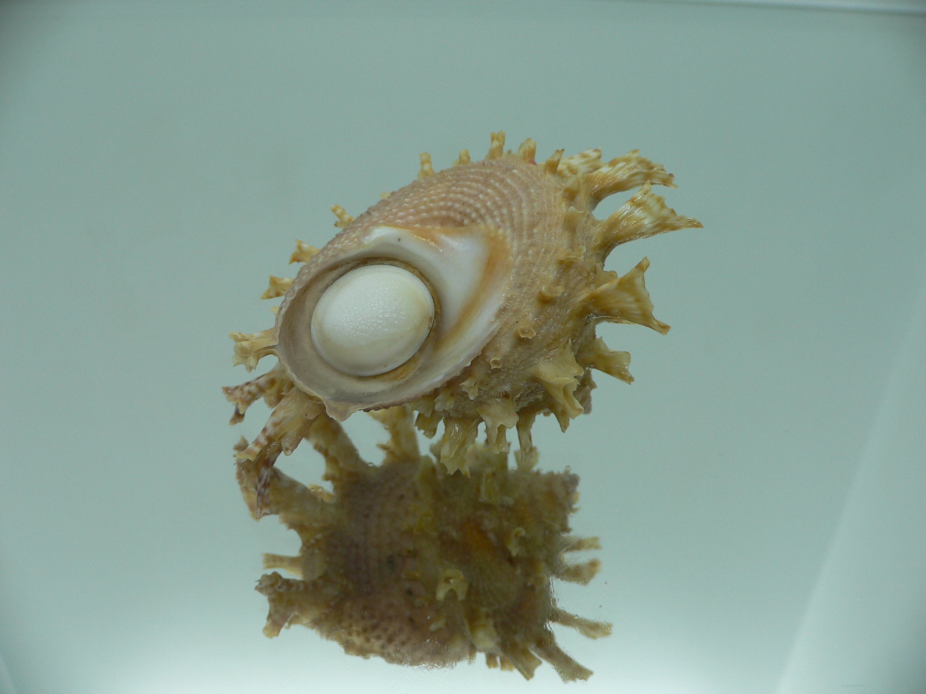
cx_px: 463
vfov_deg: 40.7
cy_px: 347
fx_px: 936
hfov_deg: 52.6
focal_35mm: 35
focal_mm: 4.6
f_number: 2.8
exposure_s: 1/60
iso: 80
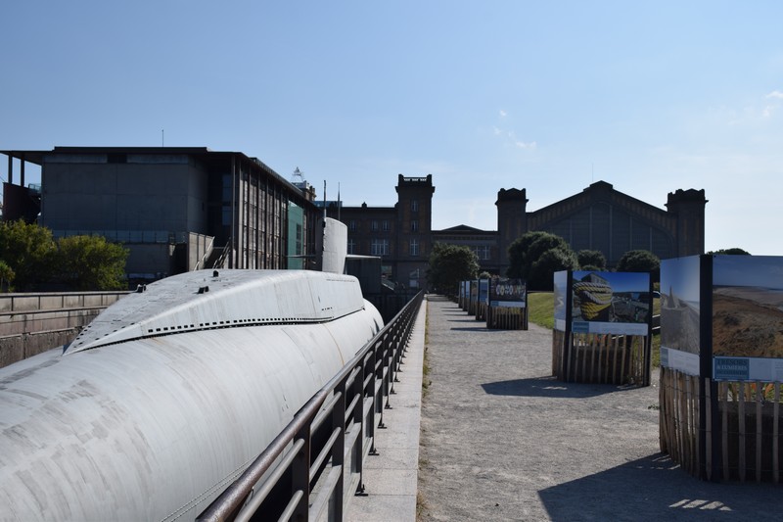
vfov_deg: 34.2
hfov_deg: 49.6
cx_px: 392
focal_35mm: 39
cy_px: 261
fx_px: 848
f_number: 10
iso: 100
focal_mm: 26
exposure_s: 1/400
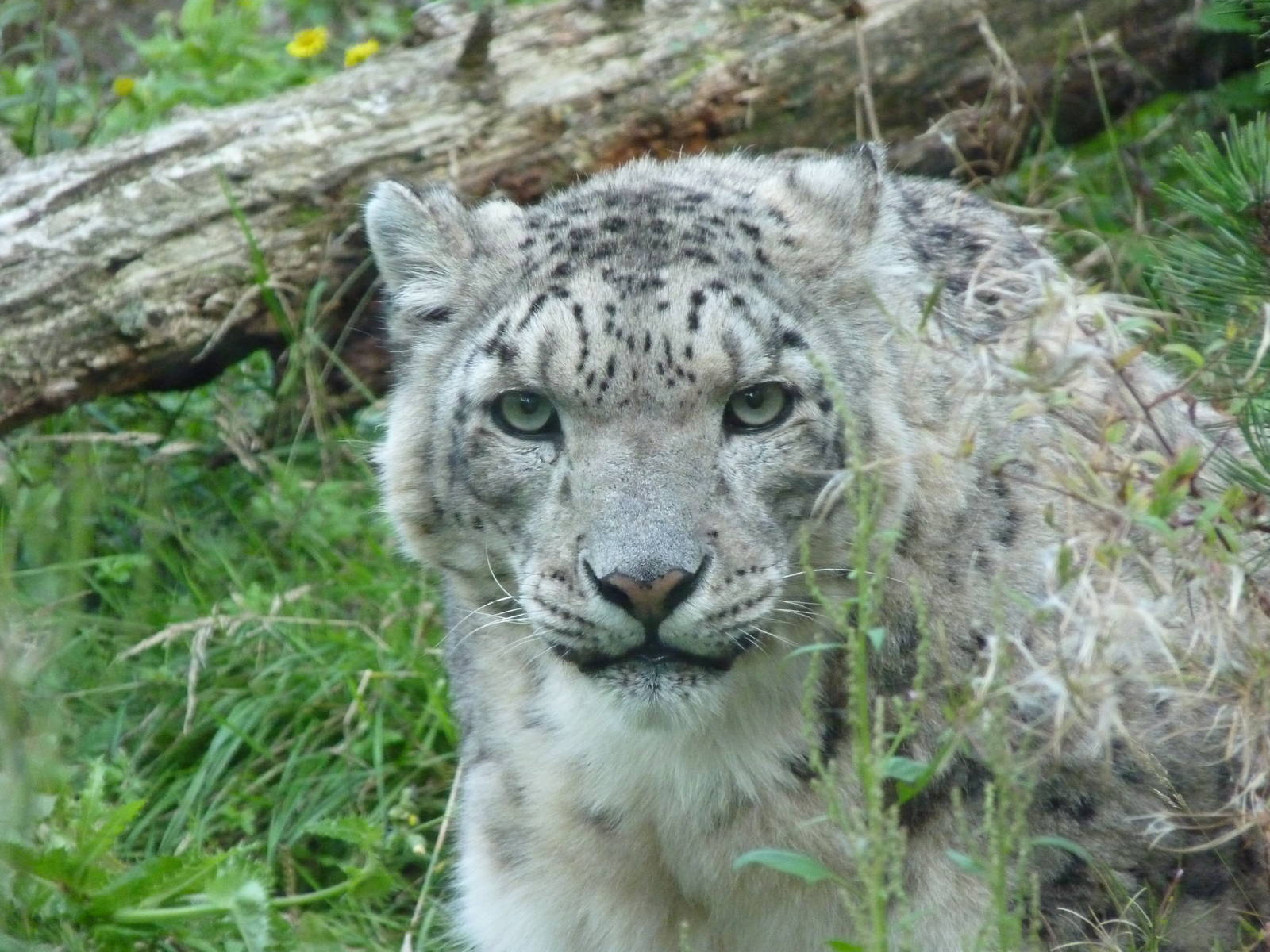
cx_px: 635
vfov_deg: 3.1
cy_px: 476
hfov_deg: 4.1
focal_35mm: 486
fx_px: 17830
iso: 800
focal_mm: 86.4
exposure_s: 1/160
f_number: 4.4
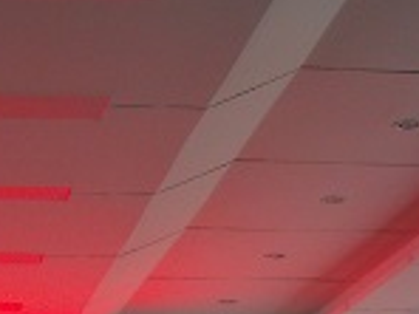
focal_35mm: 132
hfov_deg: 14.4
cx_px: -110
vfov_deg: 10.6
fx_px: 1598
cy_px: 549
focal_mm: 5.7
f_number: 2.8
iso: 135
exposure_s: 1/60
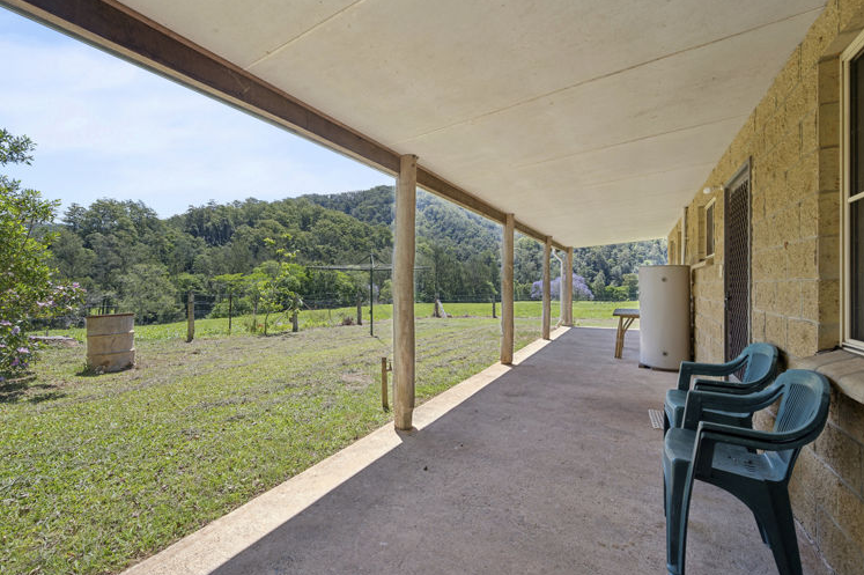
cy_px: 303
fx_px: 360
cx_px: 407
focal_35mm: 15
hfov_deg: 100.3
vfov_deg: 77.2
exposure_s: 1/200
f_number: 9
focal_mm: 14
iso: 200
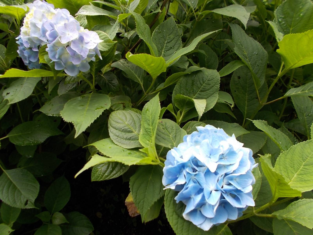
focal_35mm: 26
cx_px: 156
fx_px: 235
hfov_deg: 67.3
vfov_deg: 53.1
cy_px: 118
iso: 80
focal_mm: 4.6
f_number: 3.2
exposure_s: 1/160
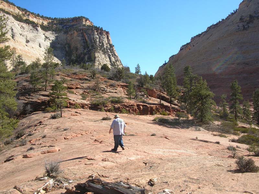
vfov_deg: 40.7
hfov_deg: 52.7
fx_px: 262
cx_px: 130
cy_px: 97
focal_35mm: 35
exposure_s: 1/203
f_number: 5.6
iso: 50
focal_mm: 5.8
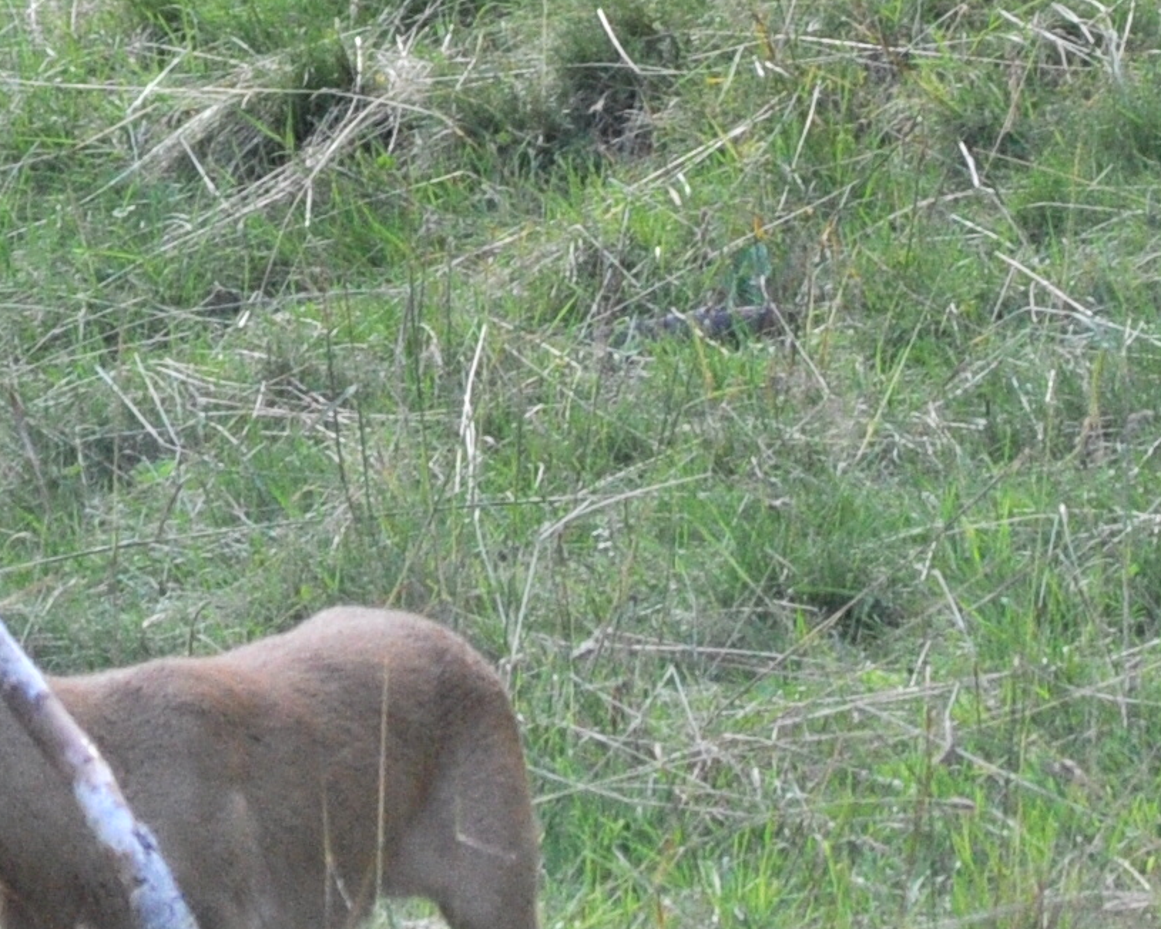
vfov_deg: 0.9
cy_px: 624
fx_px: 57005
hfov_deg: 1.2
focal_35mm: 1659
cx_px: 178
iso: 800
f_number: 6.3
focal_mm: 500
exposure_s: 1/320
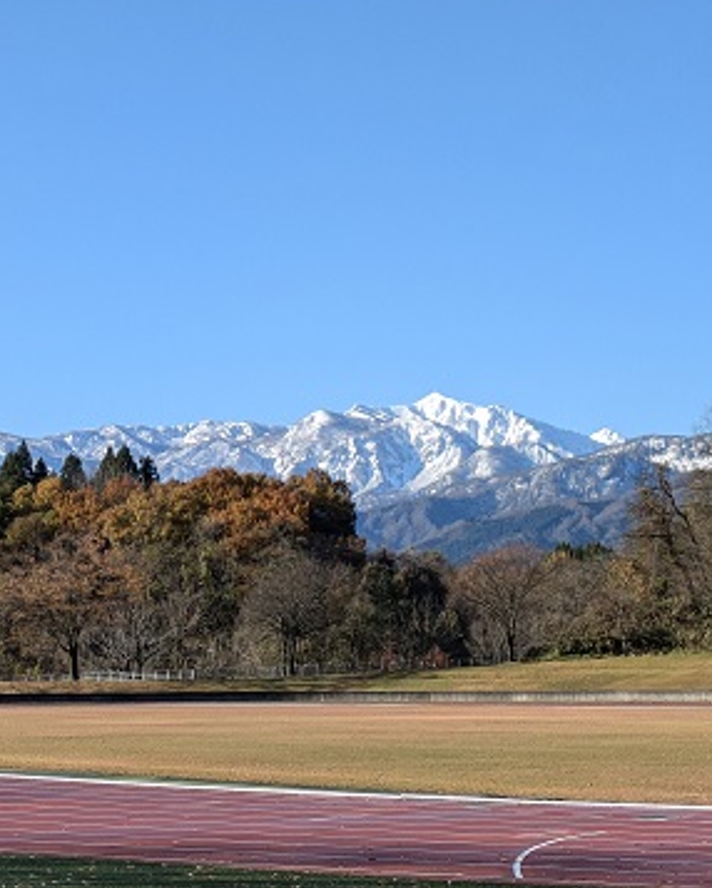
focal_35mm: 84
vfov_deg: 22.7
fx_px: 2211
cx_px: 90
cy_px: 537
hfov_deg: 18.0
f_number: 1.89
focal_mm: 5.43
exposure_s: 1/1513
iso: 43
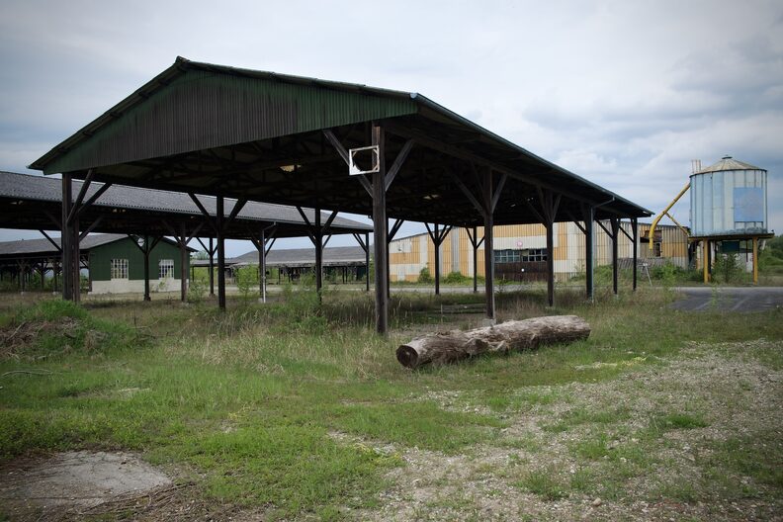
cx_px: 392
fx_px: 587
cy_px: 261
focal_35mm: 27
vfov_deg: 47.9
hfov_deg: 67.4
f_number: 4.5
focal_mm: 18
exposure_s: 1/450
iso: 200
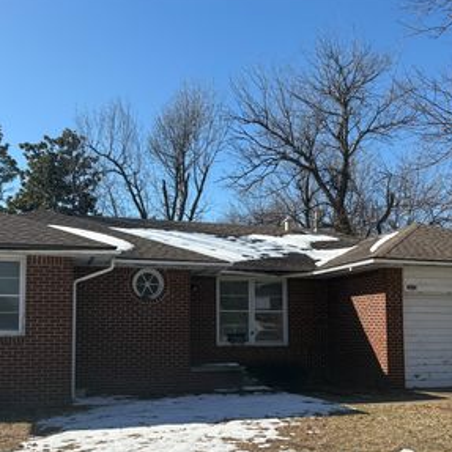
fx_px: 591
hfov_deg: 41.9
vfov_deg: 41.5
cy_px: 284
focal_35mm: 40
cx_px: 230
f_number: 1.6
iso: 50
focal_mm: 5.96
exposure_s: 1/4065
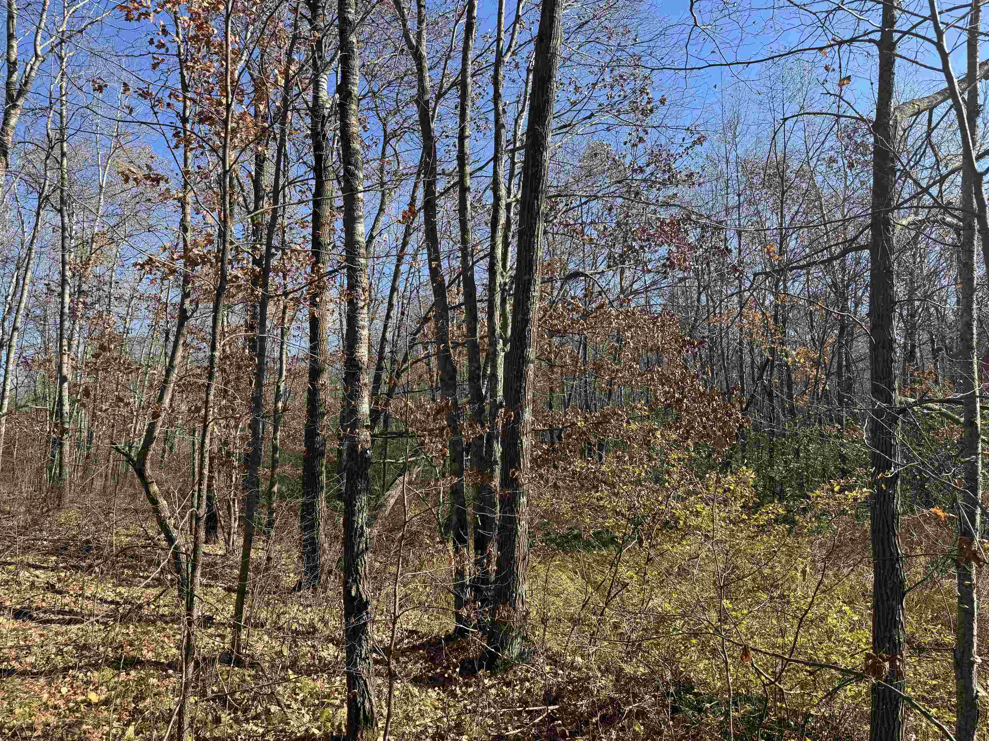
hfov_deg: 71.6
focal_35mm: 24
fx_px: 686
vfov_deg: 56.8
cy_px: 370
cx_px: 494
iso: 80
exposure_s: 1/1818
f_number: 1.78
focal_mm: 6.76
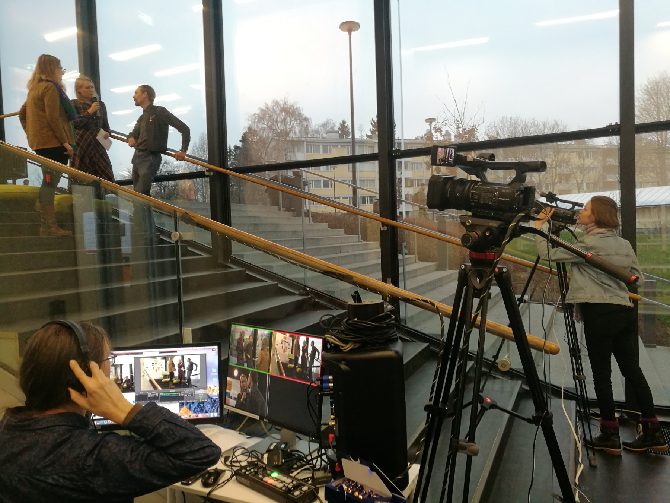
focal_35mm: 27
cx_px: 335
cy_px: 252
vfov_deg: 51.4
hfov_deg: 65.3
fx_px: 523
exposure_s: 1/33.3
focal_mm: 4.5
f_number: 2.2
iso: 200
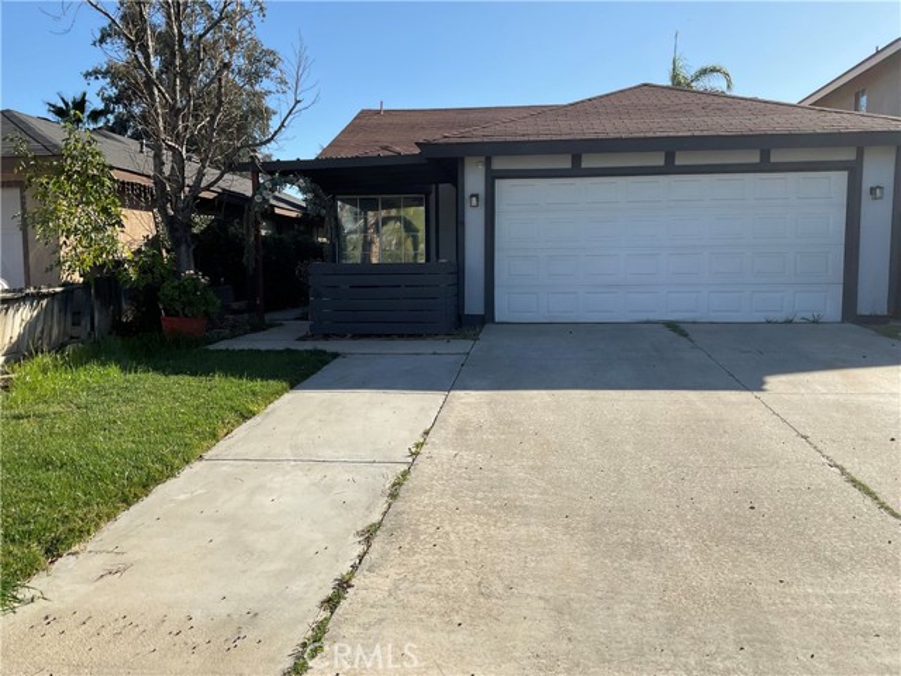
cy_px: 338
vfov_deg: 48.2
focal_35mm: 29
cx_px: 450
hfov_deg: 61.7
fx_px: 755
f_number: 1.8
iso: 16
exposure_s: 1/1730
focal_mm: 3
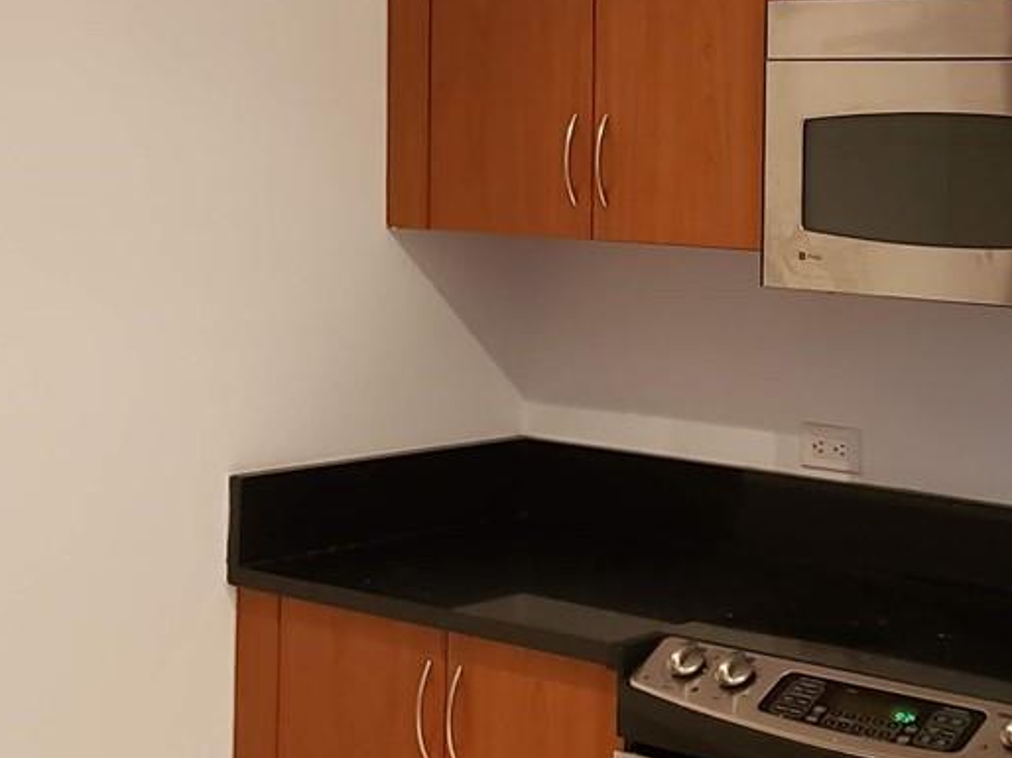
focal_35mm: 81
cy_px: 193
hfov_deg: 24.1
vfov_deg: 18.1
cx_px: 638
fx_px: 2367
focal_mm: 4.3
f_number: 1.5
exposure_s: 1/20
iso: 250
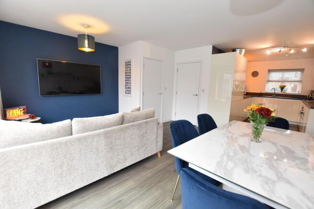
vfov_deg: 77.4
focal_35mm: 15
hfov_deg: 100.4
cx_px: 157
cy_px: 104
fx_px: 131
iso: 800
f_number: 4.5
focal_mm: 10
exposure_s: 1/80
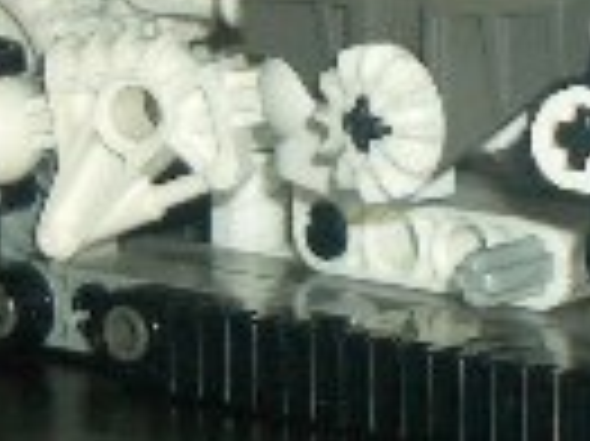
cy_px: 18
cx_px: 419
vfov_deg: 6.2
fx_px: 4070
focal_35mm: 239
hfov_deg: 8.3
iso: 100
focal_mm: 8.2
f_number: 3.1
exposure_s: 1/60
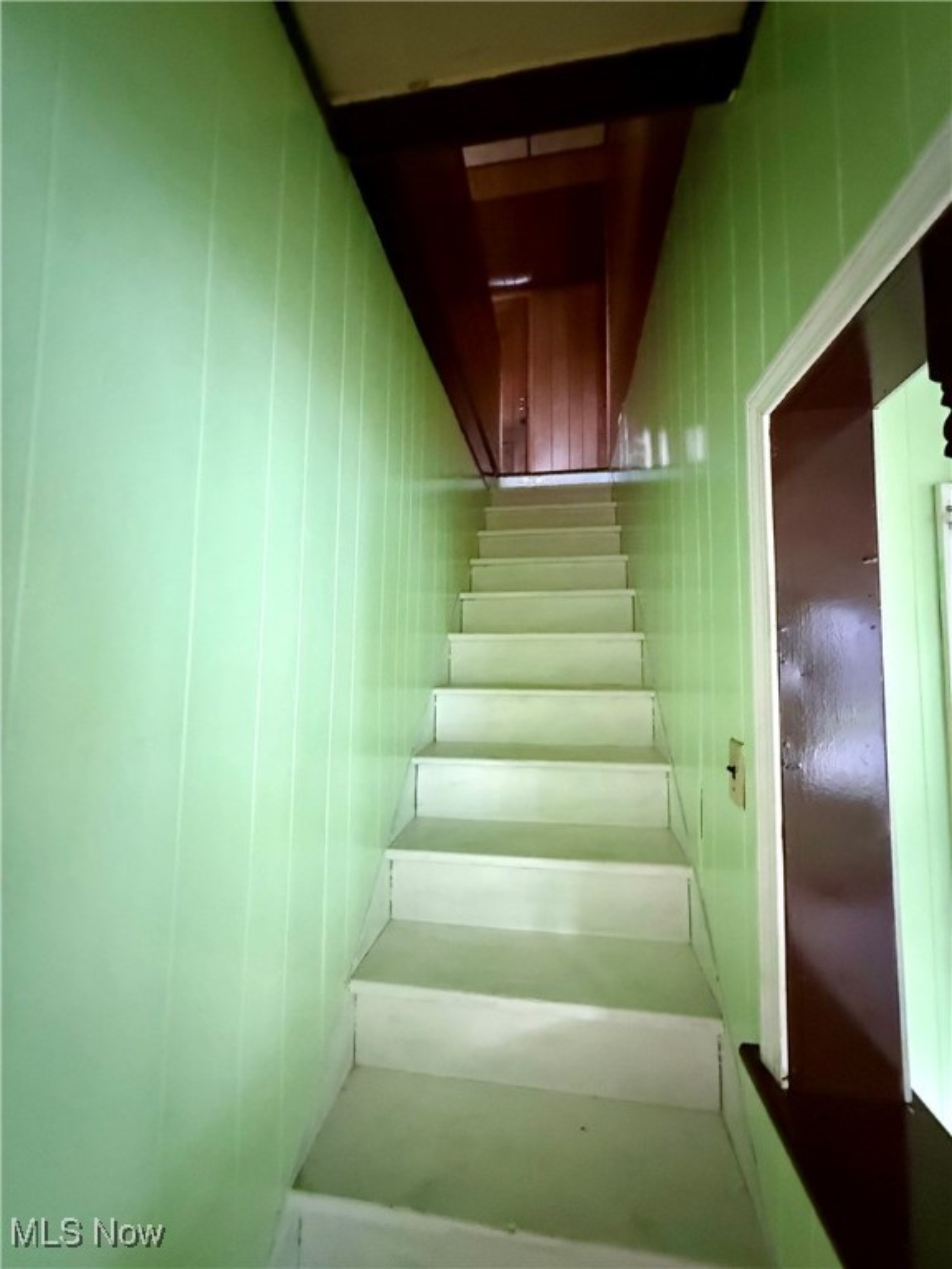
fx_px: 513
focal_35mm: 14
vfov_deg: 102.1
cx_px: 476
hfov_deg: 85.7
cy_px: 634
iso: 1250
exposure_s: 1/40
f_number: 2.2
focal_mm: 2.22
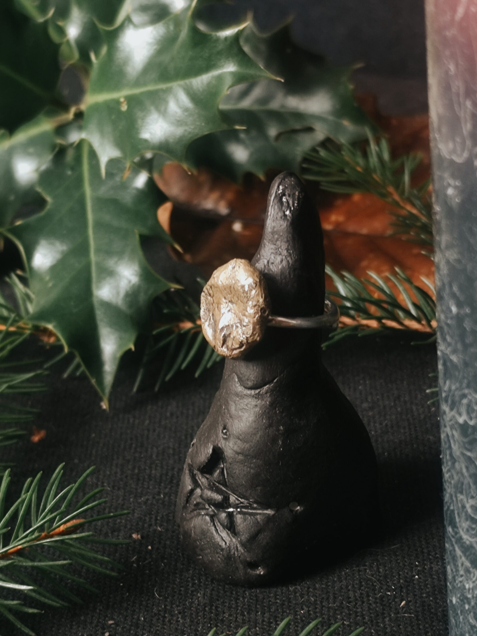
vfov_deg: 20.9
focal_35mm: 94
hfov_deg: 15.7
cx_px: 240
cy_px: 320
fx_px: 1727
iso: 400
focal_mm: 6.19
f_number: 1.65
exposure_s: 1/25
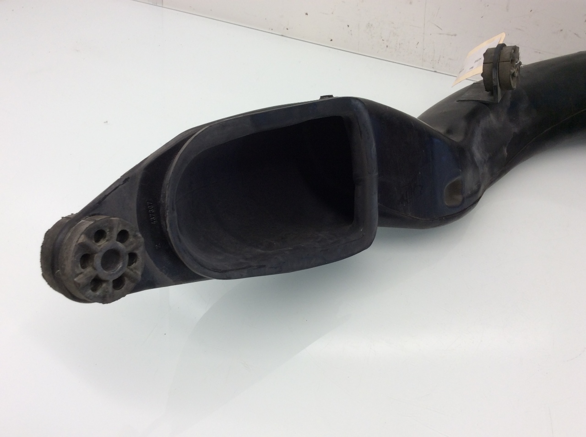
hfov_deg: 56.9
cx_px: 293
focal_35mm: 32
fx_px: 541
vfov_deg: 44.1
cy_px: 218
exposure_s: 1/40
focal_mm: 3.3
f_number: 2.4
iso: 32
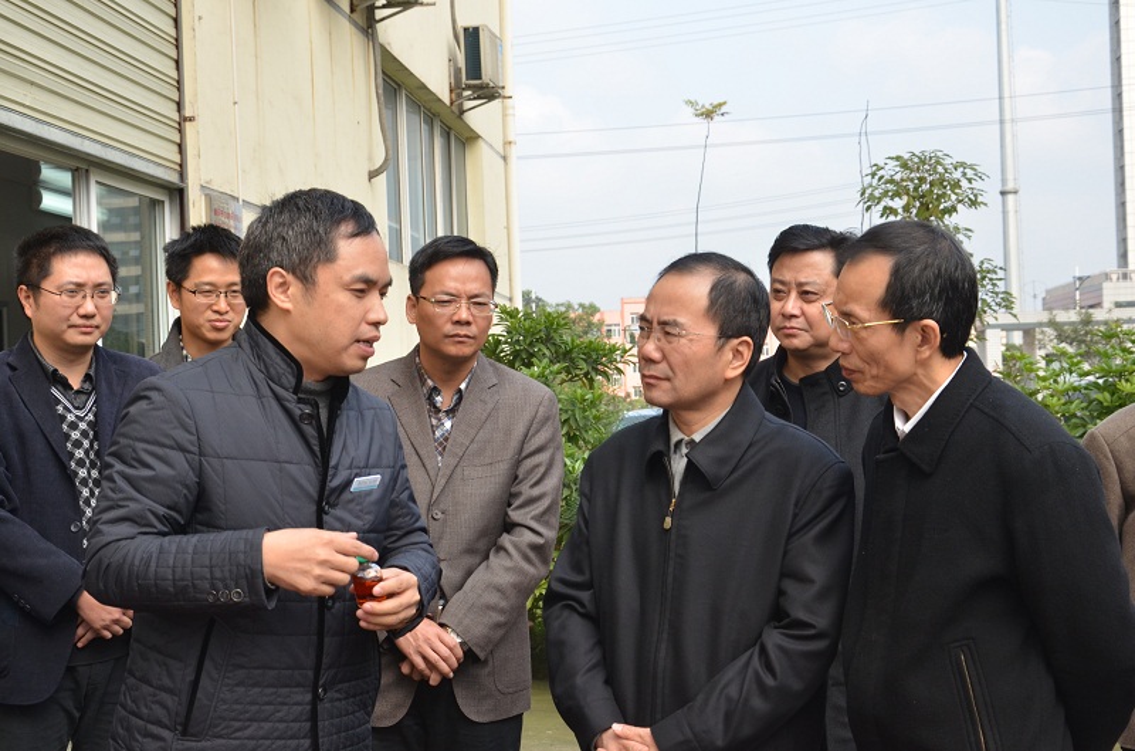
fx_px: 1792
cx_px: 568
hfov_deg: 35.1
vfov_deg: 23.6
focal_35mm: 57
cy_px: 376
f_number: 7.1
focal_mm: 38
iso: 500
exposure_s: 1/200
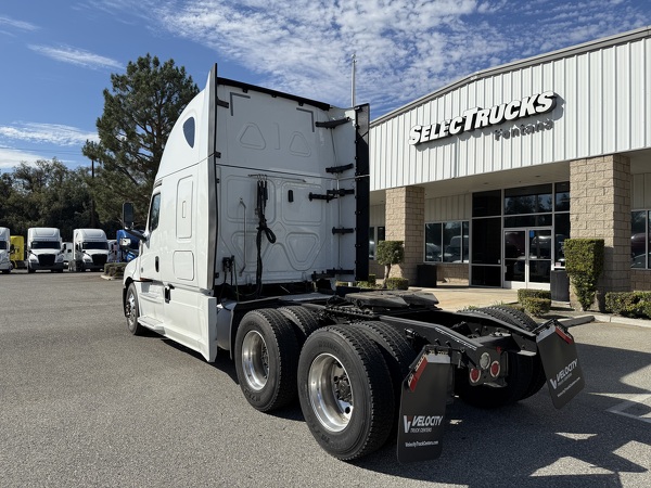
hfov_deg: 71.6
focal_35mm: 24
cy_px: 244
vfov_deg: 56.8
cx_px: 326
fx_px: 451
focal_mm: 6.76
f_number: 1.78
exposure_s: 1/6711
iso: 80
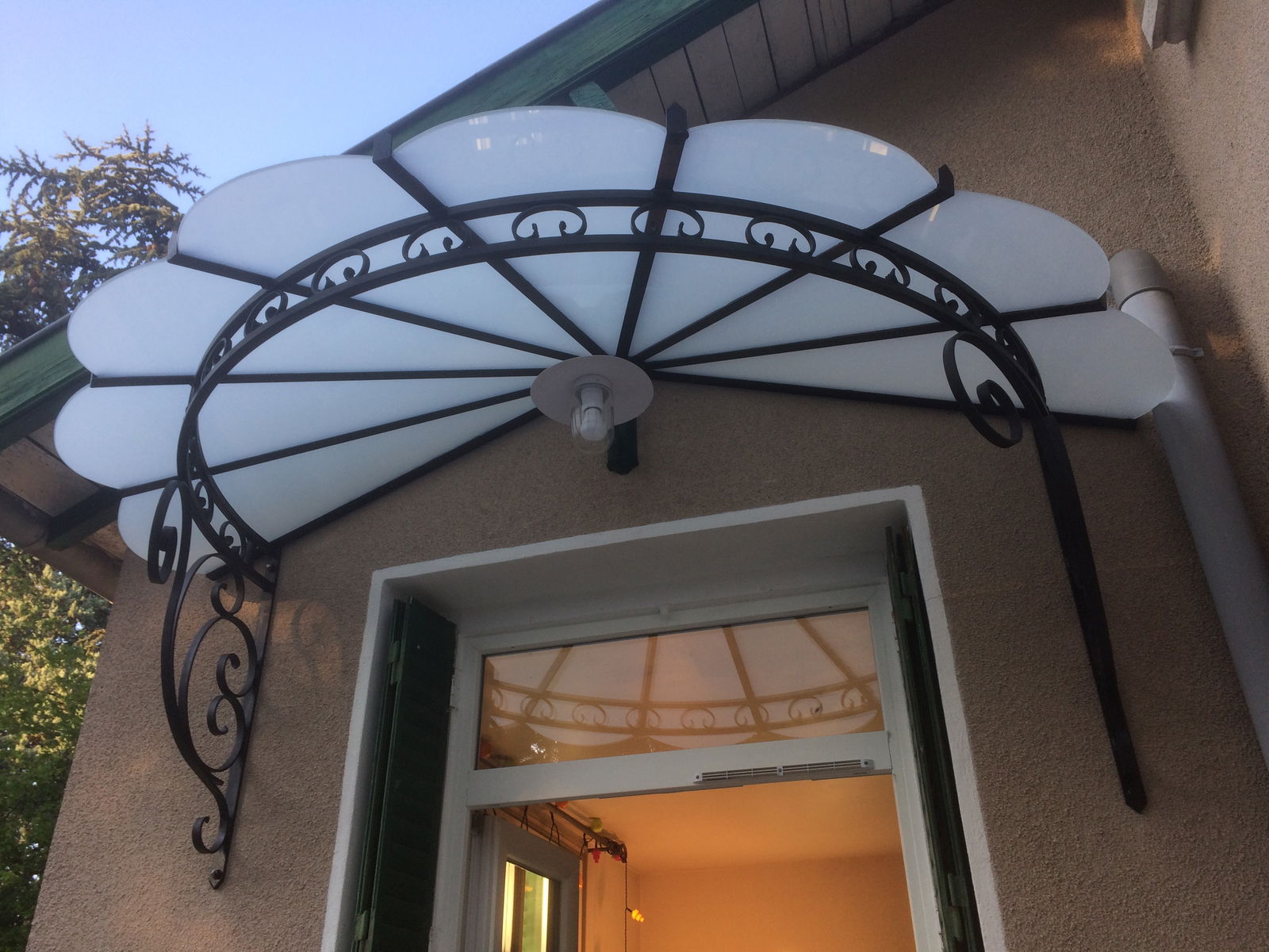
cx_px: 634
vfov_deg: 48.2
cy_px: 476
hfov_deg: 61.7
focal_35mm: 29
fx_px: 1063
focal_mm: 4.15
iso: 32
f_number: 2.2
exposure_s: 1/160
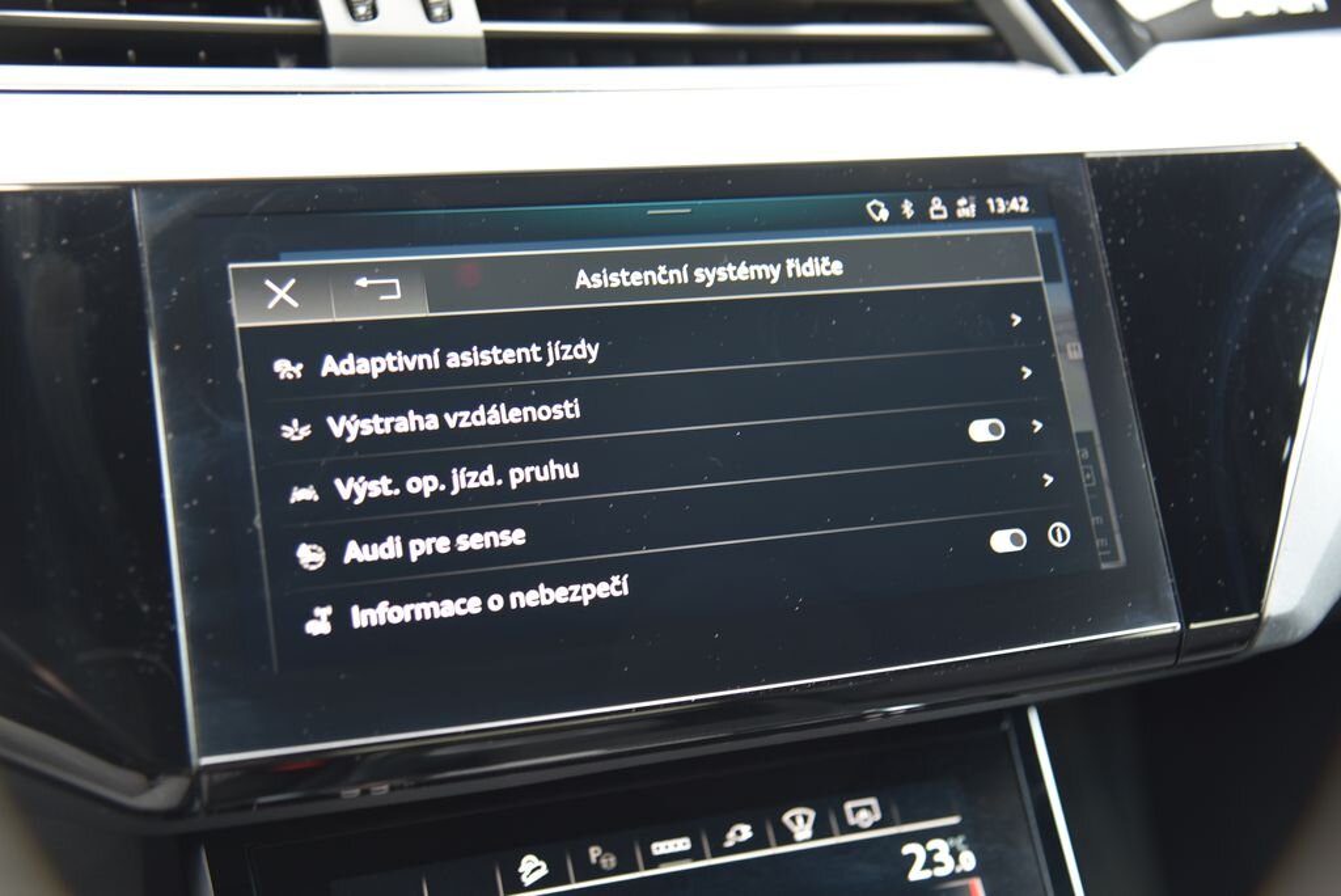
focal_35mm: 50
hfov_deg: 39.6
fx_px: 1863
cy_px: 448
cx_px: 670
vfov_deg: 27.0
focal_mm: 50
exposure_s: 1/8
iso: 500
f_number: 4
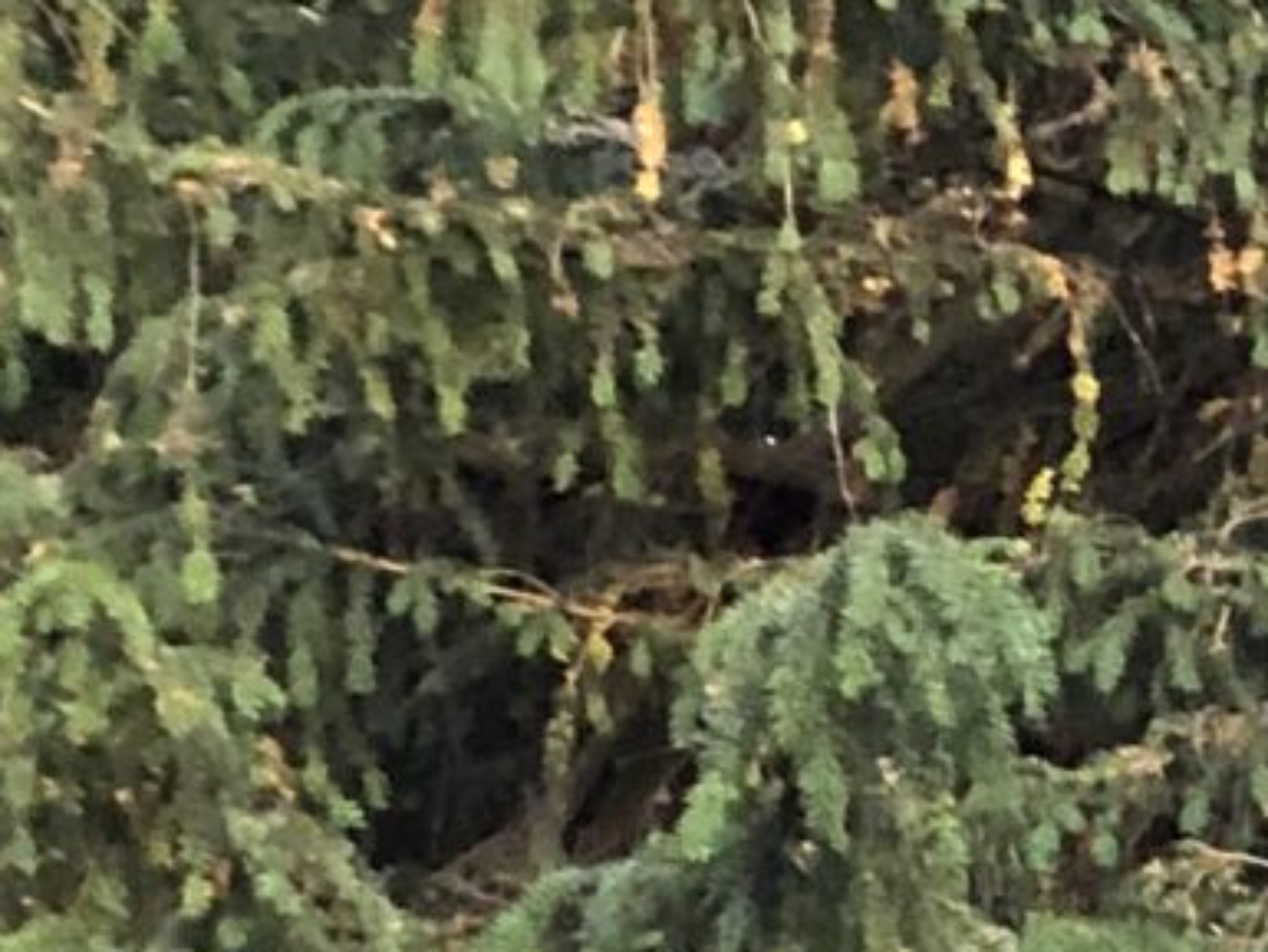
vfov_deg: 7.4
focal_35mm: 186
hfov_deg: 9.3
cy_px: 2372
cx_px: 3251
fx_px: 6815
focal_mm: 3.99
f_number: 1.8
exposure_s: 1/7
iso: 80
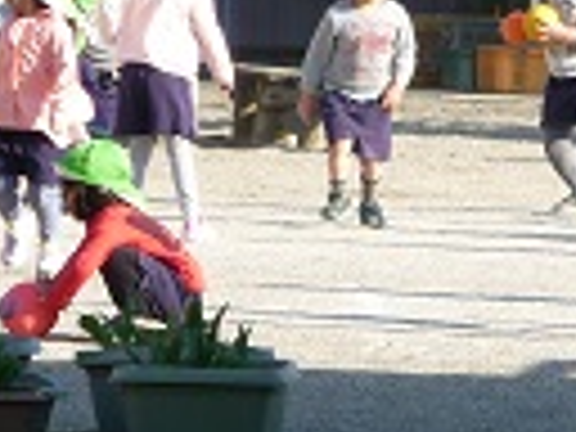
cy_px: 151
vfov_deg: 1.5
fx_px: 16373
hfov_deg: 2.0
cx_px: 495
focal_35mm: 984
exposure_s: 1/200
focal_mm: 47
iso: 100
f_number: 4.9
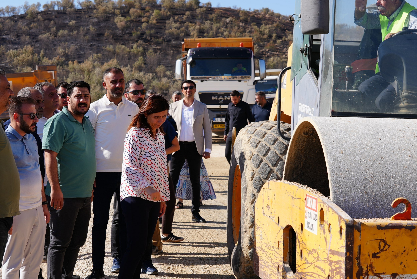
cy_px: 162
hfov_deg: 24.2
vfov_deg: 16.3
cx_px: 186
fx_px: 974
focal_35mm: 84
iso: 80
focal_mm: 70
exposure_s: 1/160
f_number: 9
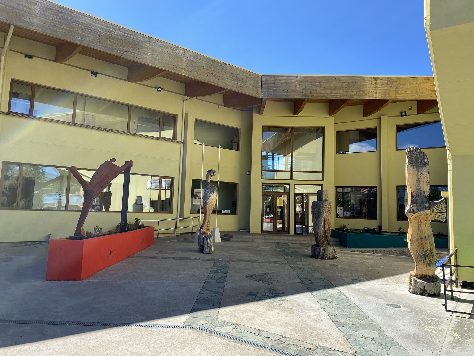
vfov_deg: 53.1
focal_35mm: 26
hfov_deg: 67.3
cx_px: 237
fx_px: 356
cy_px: 178
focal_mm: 4.25
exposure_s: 1/1316
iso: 32
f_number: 1.8
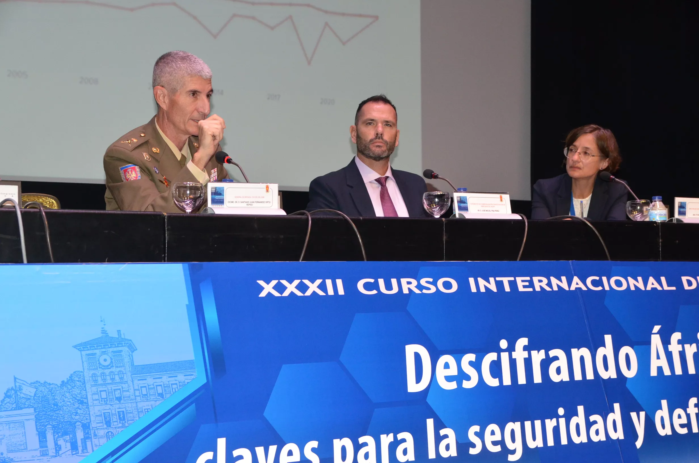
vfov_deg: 21.5
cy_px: 232
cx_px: 350
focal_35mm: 63
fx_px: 1221
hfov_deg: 32.0
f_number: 6.3
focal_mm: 42
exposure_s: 1/60
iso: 2000
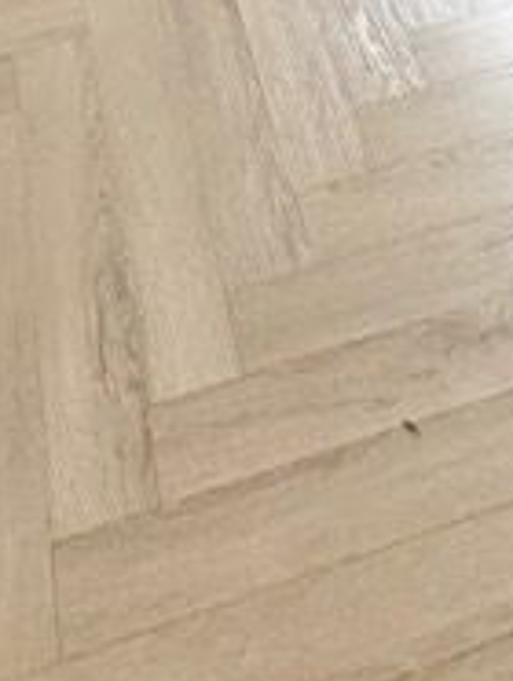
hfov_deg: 19.1
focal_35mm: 77
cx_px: 333
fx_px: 1518
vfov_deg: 15.4
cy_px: -915
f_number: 2.2
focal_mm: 2.22
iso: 40
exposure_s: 1/102
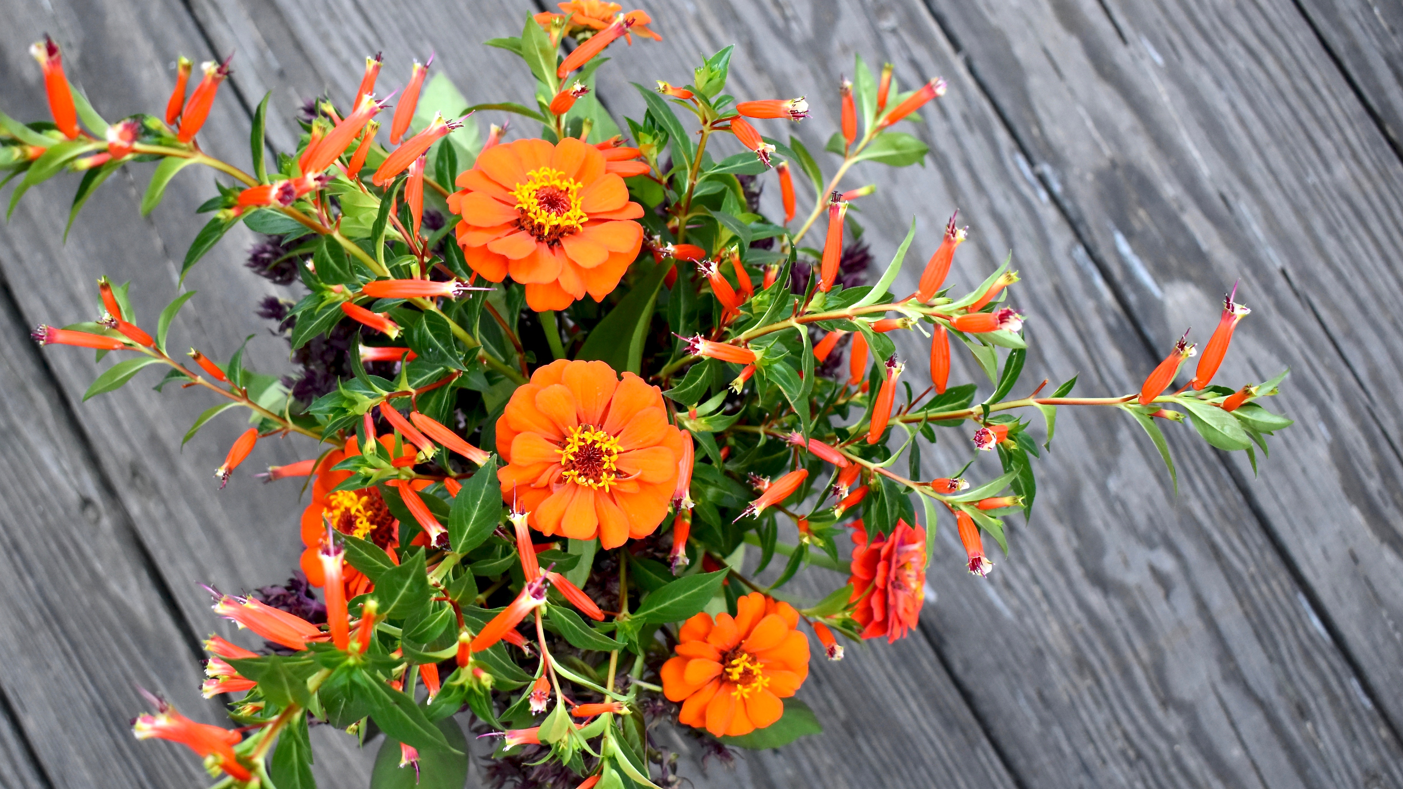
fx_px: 1883
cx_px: 597
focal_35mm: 51
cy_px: 491
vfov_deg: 23.6
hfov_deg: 40.8
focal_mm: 27
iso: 1100
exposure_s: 1/125
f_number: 4
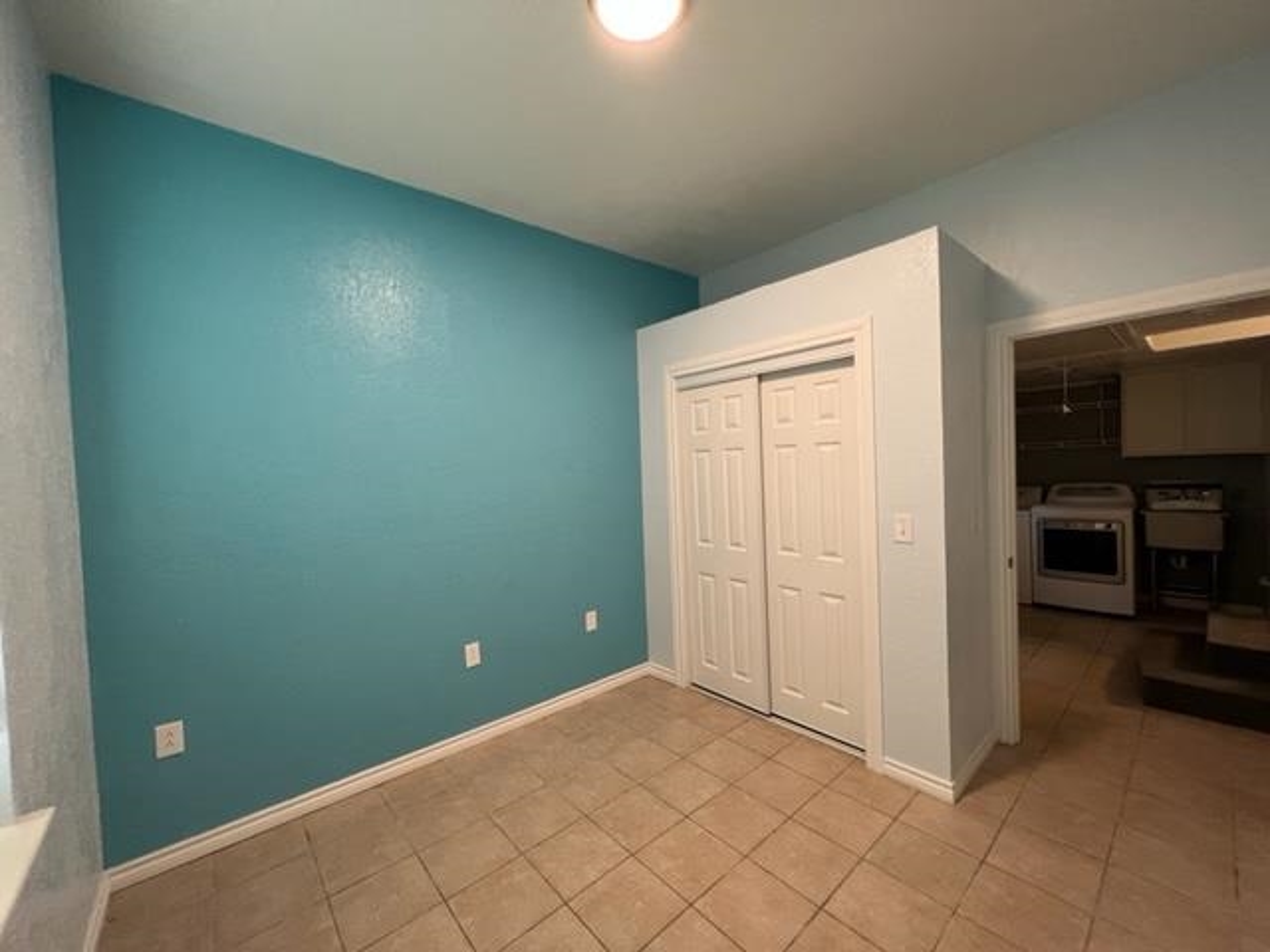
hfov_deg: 106.2
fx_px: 477
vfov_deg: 89.9
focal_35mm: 13
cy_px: 476
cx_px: 635
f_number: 1.8
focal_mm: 1.57
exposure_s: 1/60
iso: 200
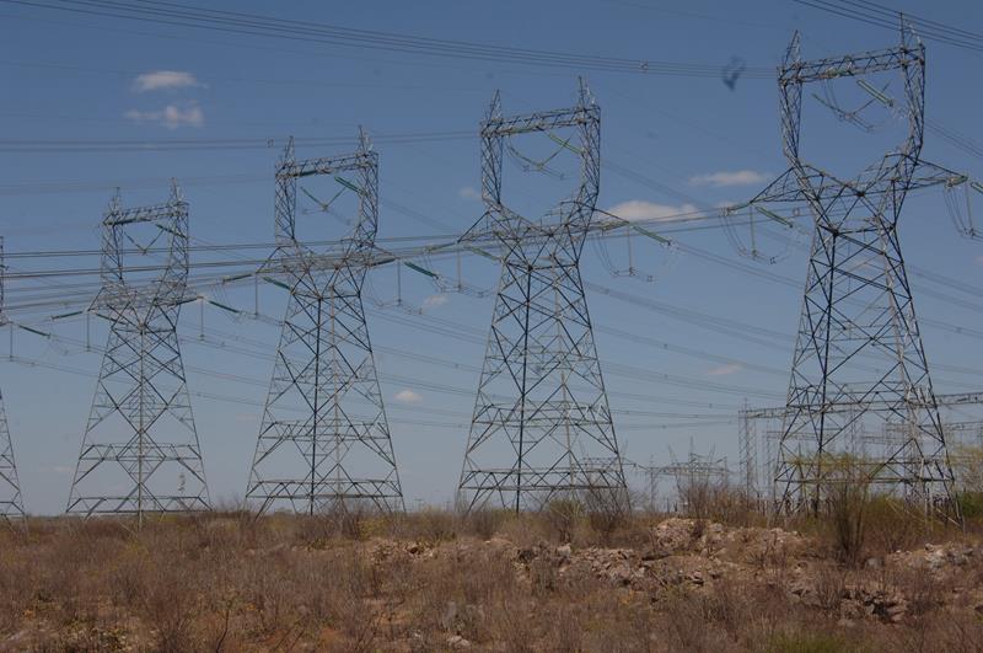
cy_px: 326
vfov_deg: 23.7
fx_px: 1554
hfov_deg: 35.1
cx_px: 492
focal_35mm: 57
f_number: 14
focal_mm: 38
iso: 100
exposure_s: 1/160
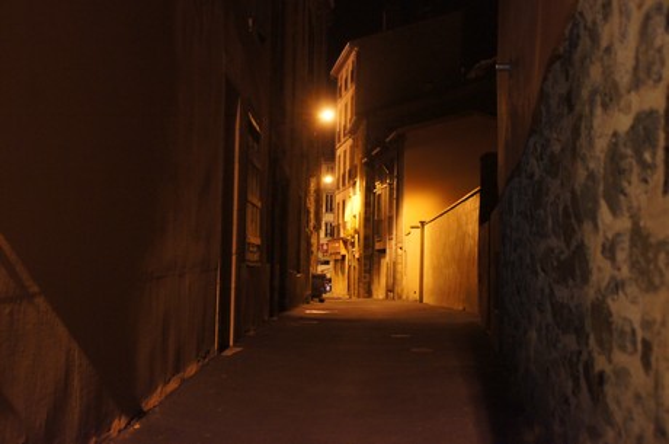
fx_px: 835
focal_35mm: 45
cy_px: 222
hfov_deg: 43.7
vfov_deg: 29.8
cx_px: 334
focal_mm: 30
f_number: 4
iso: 6400
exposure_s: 1/25
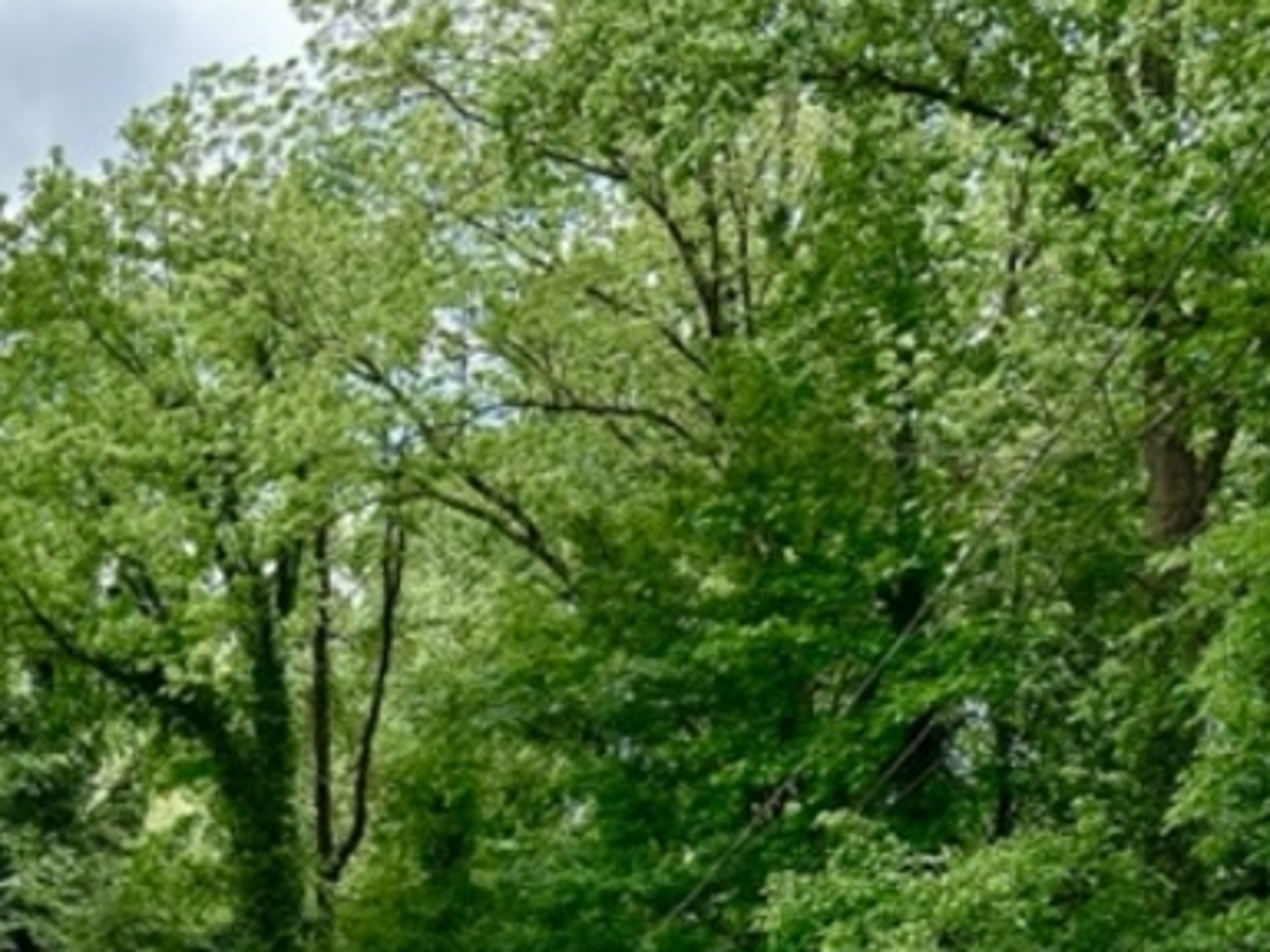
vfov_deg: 27.3
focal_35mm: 50
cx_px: -13
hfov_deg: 34.6
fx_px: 1834
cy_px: 969
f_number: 1.78
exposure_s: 1/1562
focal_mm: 6.86
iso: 80
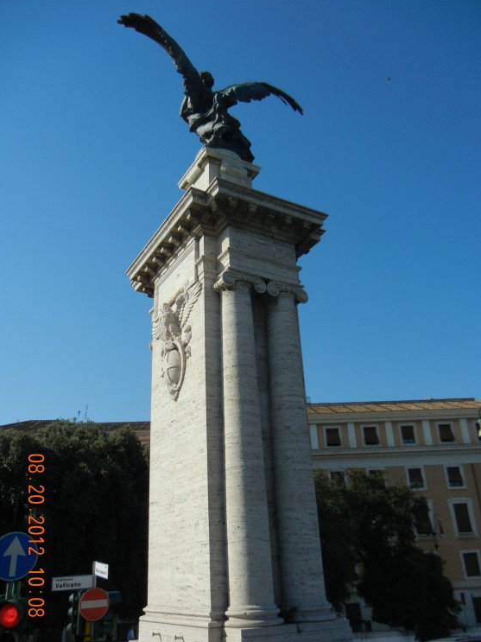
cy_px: 326
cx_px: 233
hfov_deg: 45.4
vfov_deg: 58.4
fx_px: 575
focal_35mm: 31
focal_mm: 5.4
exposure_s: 1/548
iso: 160
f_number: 7
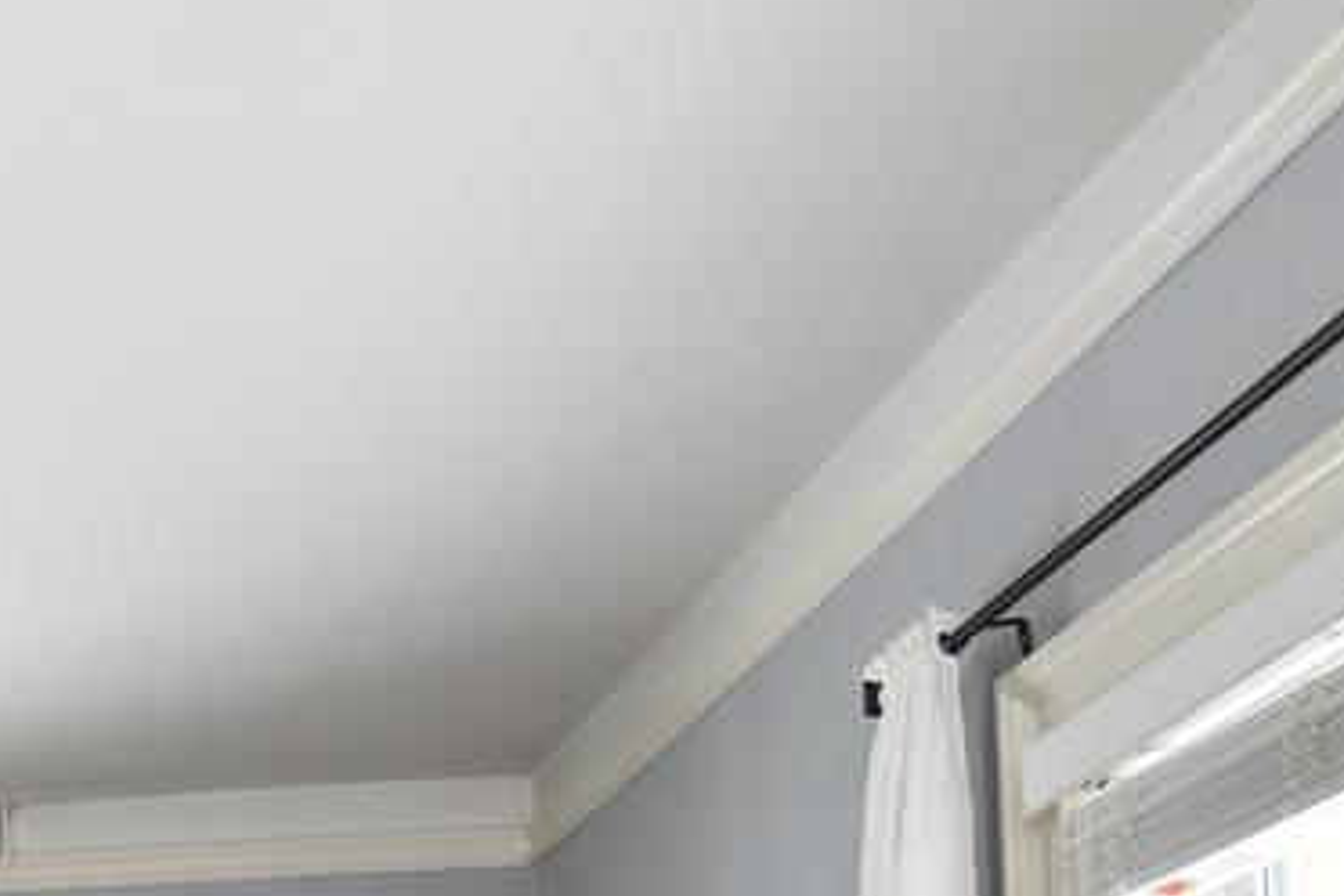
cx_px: -1001
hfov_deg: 22.0
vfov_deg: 18.5
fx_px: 2314
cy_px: 1474
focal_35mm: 62
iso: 800
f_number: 6.3
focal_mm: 16
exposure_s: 1/60
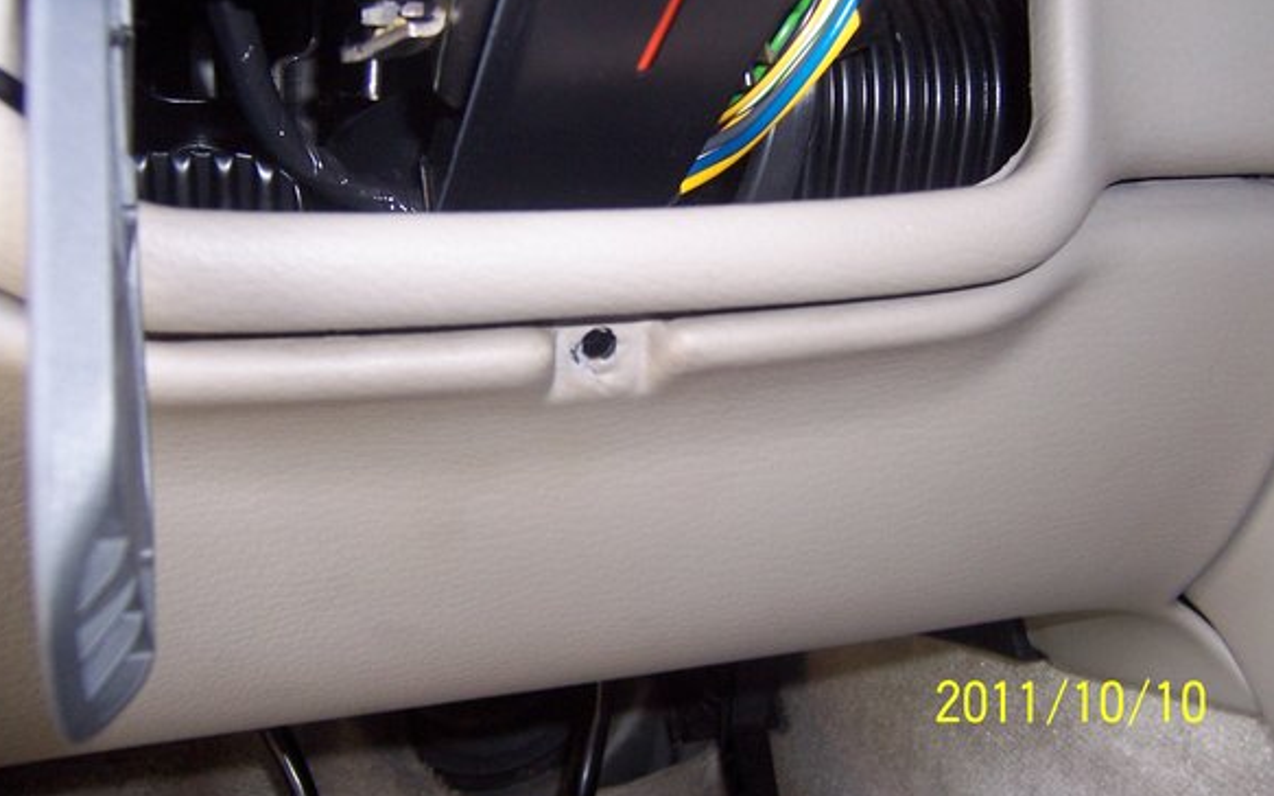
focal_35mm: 36
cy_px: 332
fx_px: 1250
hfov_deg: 54.0
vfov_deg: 35.2
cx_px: 625
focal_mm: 5.5
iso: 140
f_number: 2.8
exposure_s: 1/60
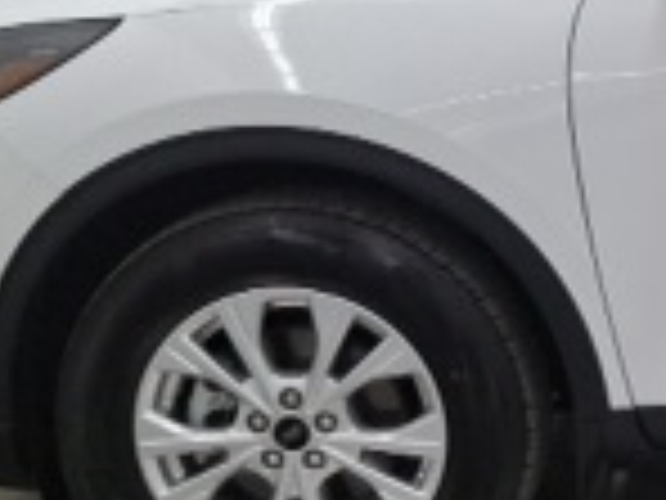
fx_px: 2078
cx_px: 1138
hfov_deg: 15.9
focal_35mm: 108
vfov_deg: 13.6
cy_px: 104
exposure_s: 1/120
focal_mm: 4.69
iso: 101
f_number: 1.8
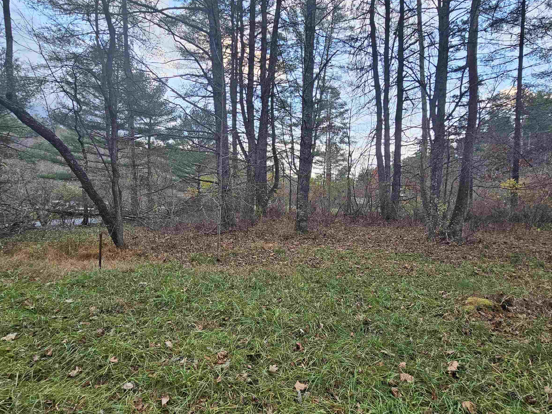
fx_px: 271
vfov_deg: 74.7
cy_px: 212
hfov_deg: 90.9
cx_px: 293
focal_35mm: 17
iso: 100
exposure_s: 1/77.4
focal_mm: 2.2
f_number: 2.2
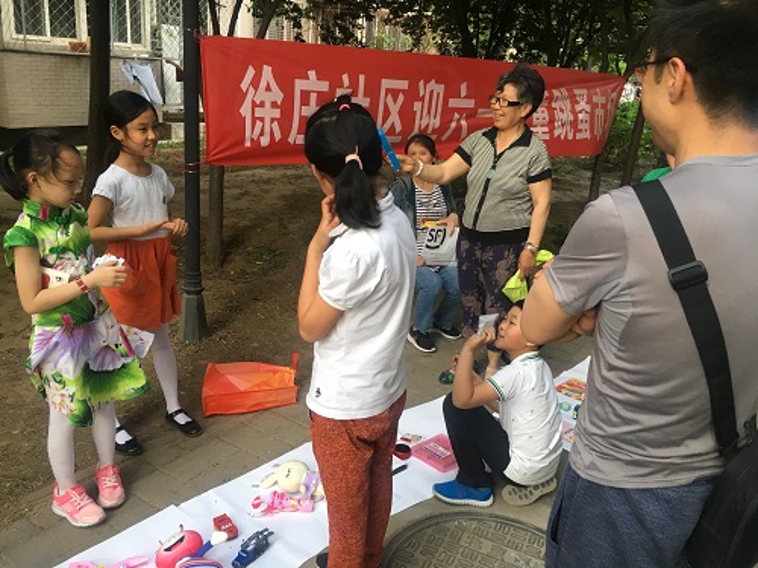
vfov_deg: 48.2
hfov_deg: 61.7
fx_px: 635
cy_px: 284
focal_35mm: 29
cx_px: 379
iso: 50
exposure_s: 1/33
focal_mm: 4.15
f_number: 2.2
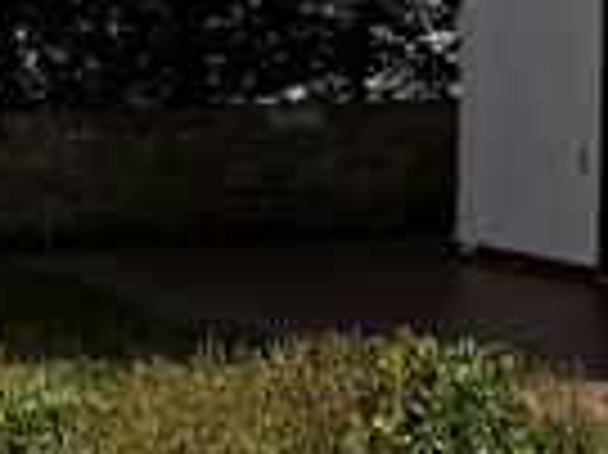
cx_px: 1128
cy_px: -328
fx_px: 3475
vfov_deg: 7.3
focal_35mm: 198
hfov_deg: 9.5
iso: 50
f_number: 1.6
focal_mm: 3.95
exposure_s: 1/3003
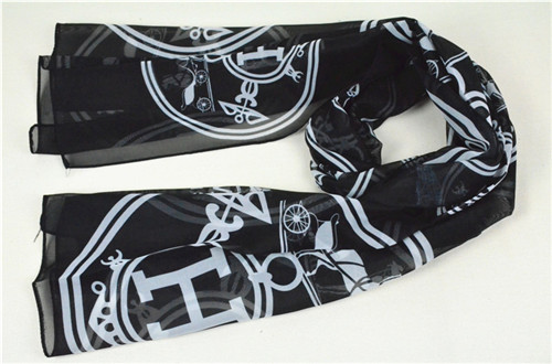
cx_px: 276
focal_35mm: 48
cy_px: 182
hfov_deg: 41.2
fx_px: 734
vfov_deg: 27.9
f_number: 10
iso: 6400
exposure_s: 1/400
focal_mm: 32
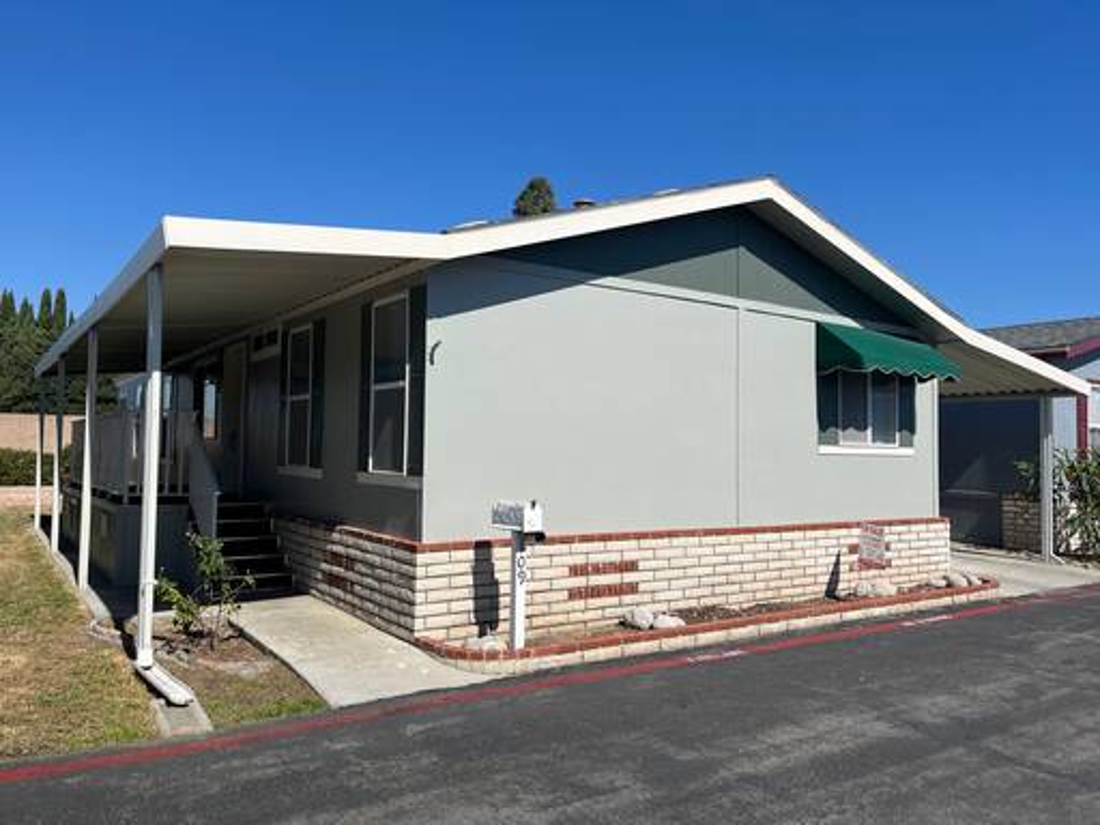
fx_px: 826
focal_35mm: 26
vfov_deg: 53.1
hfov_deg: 67.3
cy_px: 412
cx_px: 550
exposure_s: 1/6173
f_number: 1.6
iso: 50
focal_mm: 5.1
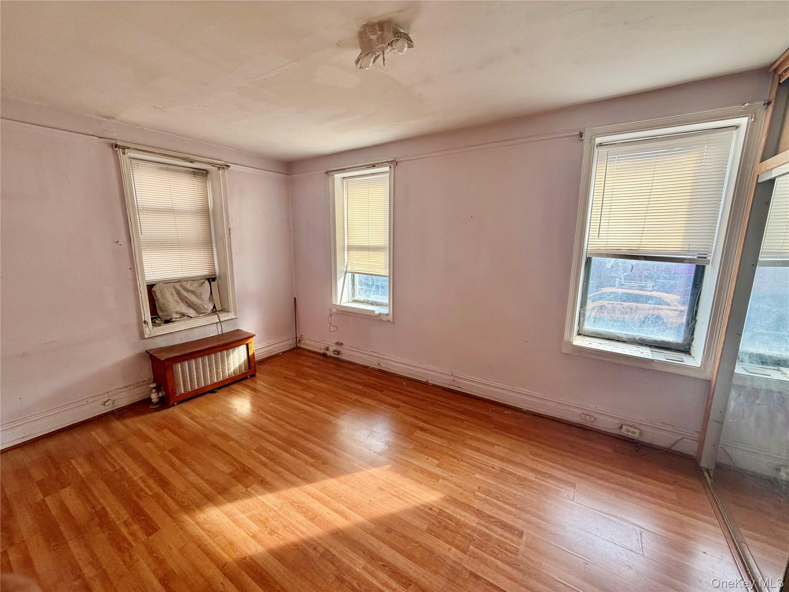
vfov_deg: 85.7
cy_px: 296
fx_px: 319
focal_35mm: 14
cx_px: 394
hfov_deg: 102.1
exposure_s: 1/121
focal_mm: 2.22
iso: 100
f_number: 2.2
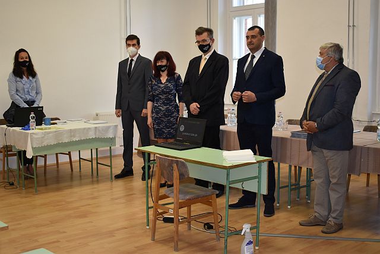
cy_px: 127
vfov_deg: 28.1
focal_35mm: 48
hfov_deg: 41.1
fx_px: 507
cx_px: 190
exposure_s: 1/160
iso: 800
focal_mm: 32
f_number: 4.5
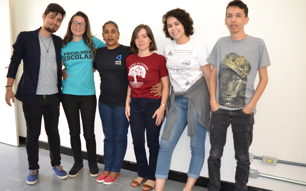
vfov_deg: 38.3
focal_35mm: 33
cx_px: 141
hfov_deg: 58.1
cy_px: 107
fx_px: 275
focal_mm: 20
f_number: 3.5
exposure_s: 1/60
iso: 1000
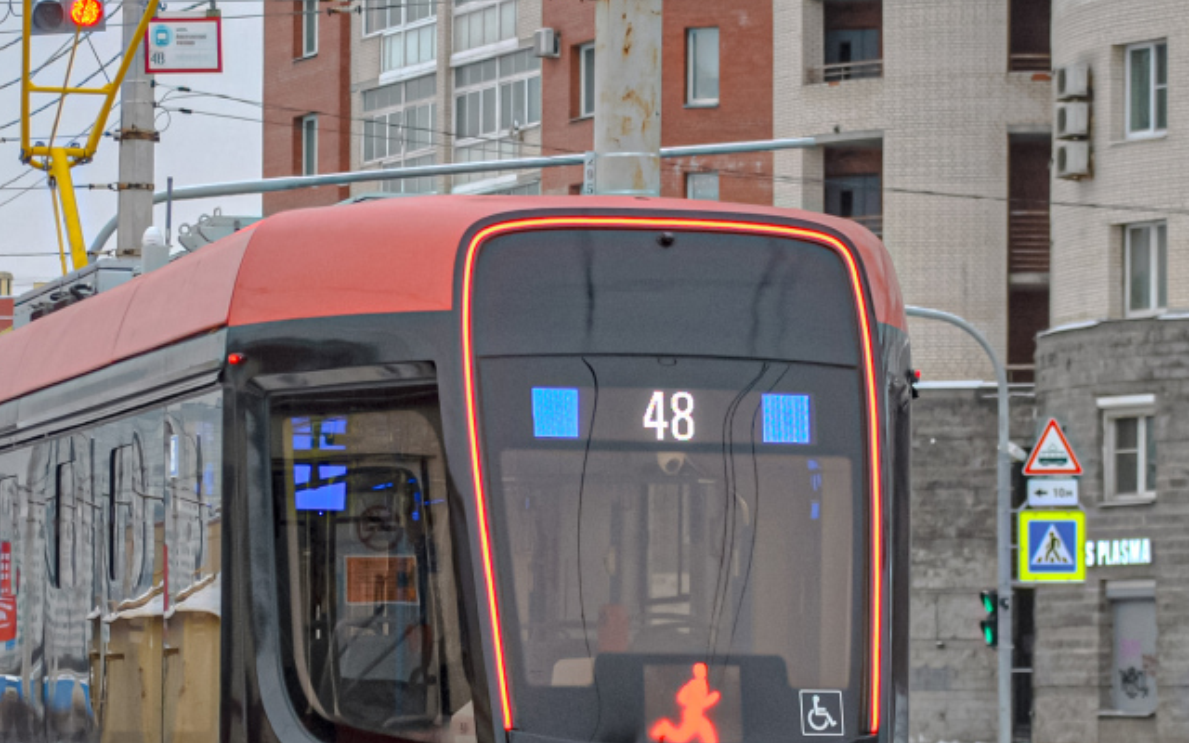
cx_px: 528
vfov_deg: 7.7
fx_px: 5542
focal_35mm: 171
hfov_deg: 12.2
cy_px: 500
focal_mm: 55
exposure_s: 1/125
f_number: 4
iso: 200
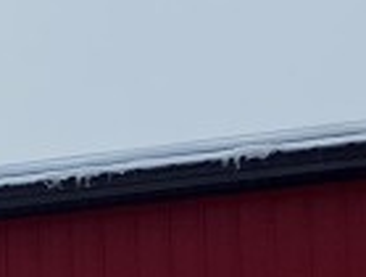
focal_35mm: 191
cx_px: -856
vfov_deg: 7.4
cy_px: 646
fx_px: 2025
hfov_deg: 8.2
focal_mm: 4.25
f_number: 1.8
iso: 32
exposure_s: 1/2268
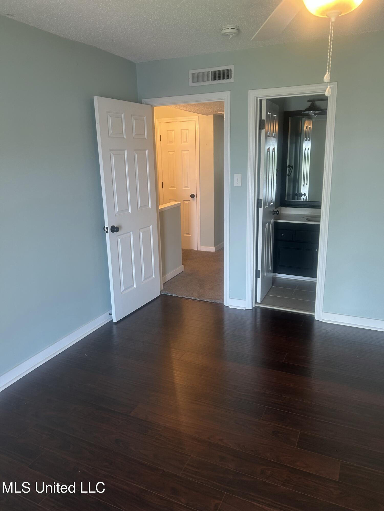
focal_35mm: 26
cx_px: 192
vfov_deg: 67.3
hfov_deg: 53.1
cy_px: 256
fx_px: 385
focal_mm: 5.7
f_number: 1.5
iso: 125
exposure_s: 1/60
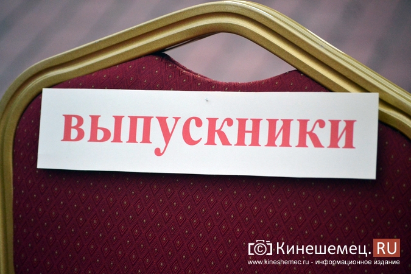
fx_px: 2312
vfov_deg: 6.8
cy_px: 137
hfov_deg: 10.2
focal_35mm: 202
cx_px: 206
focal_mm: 135
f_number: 5
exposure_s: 1/2000
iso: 1600
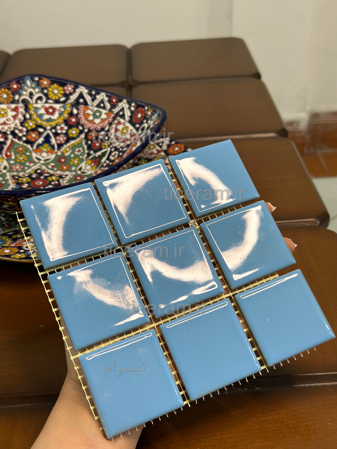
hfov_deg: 30.3
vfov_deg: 39.7
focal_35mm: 48
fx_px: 623
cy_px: 224
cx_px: 168
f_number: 1.78
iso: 100
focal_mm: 6.86
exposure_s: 1/100
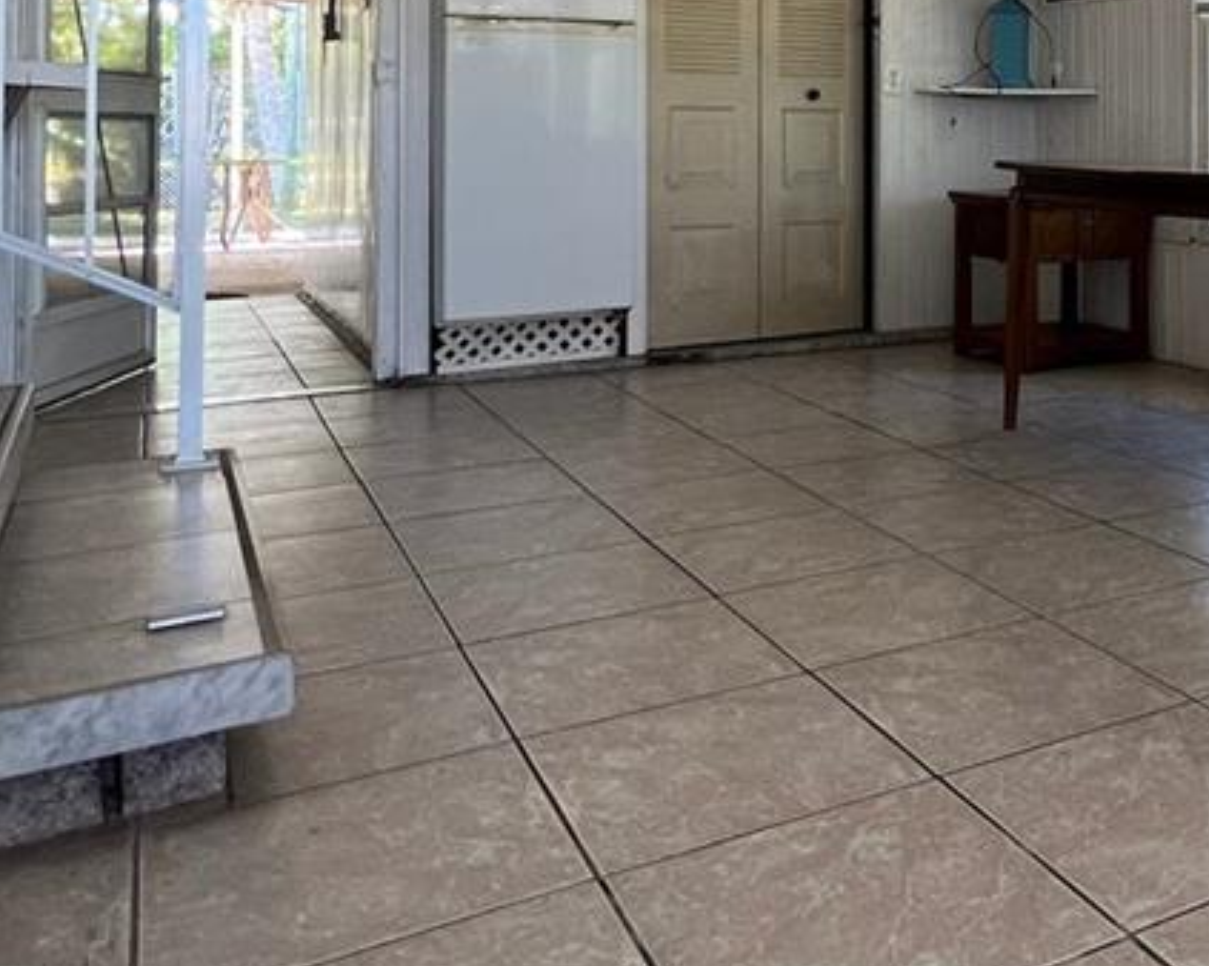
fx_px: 1288
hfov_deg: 45.3
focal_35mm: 36
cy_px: 140
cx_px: 1100
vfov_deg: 38.9
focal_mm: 1.57
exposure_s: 1/99
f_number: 1.8
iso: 100
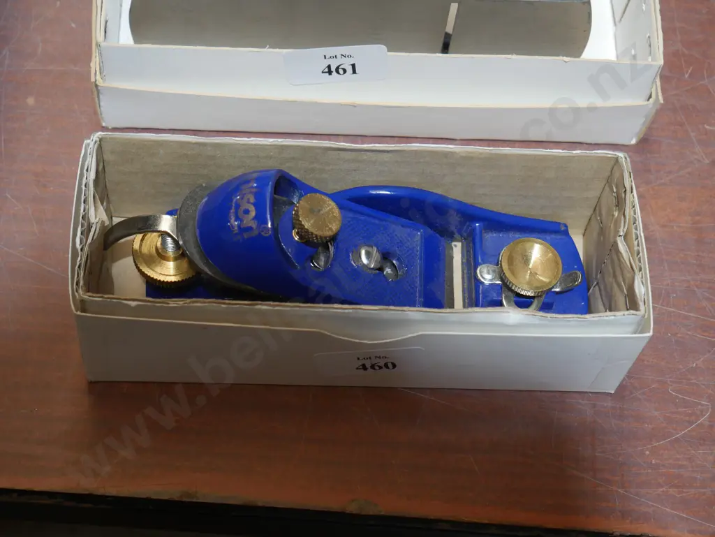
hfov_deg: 29.4
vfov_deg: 22.3
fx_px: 1364
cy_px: 268
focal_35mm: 66
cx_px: 358
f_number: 5.4
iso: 640
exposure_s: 1/80
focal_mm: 33
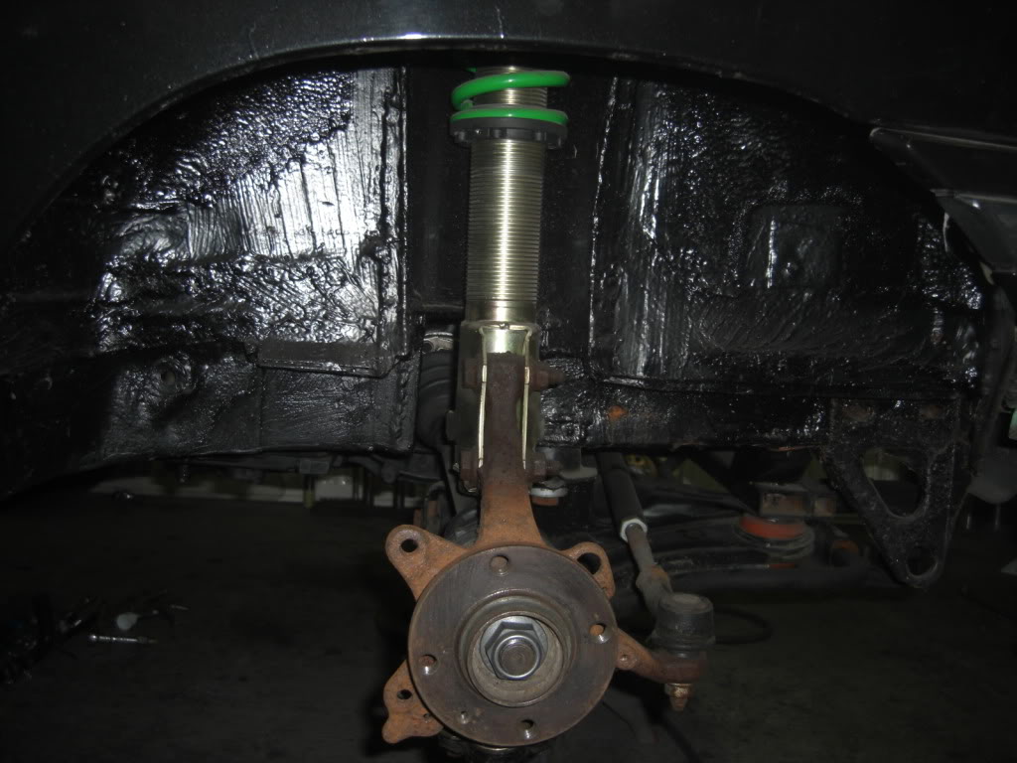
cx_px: 508
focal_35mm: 38
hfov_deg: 49.0
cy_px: 382
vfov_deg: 37.7
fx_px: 1116
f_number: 2.8
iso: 100
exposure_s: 1/60
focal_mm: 7.9
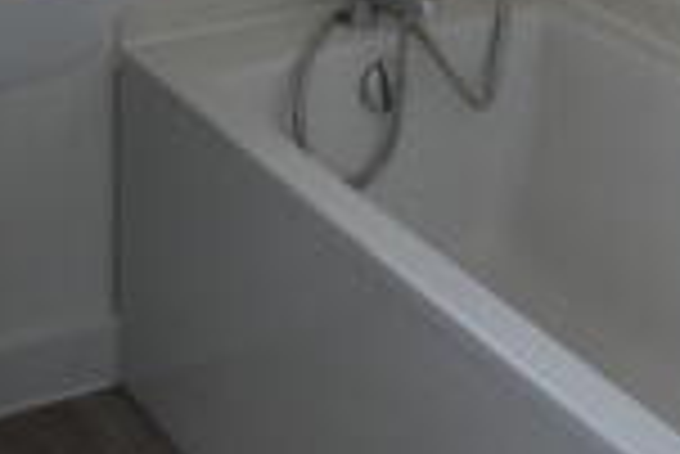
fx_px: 1607
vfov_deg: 15.8
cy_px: -2
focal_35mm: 85
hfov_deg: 23.4
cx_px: 90
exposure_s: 1/80
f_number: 4.5
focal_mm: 18
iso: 400
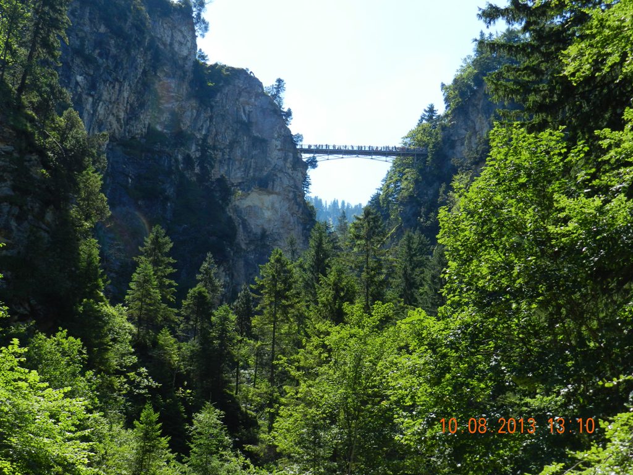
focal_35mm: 46
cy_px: 238
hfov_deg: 41.2
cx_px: 316
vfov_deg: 31.5
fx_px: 841
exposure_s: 1/640
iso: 160
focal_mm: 8.1
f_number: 4.2
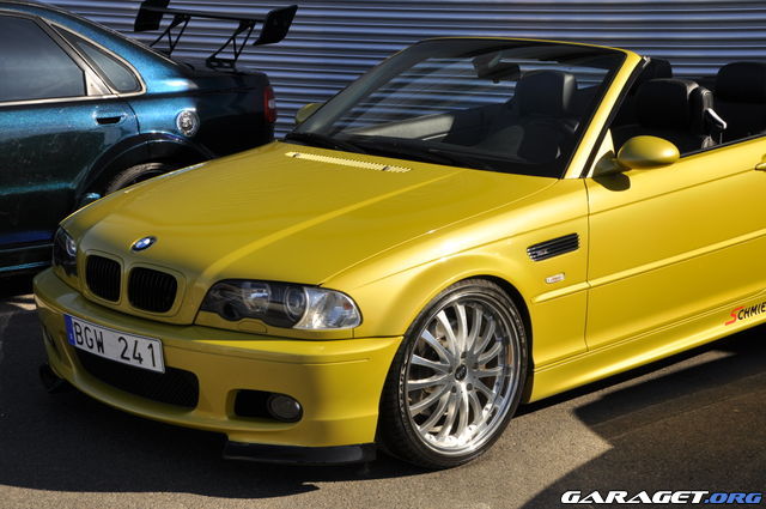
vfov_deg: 20.6
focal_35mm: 66
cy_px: 254
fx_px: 1403
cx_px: 383
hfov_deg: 30.5
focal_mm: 44
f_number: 10
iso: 200
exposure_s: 1/400
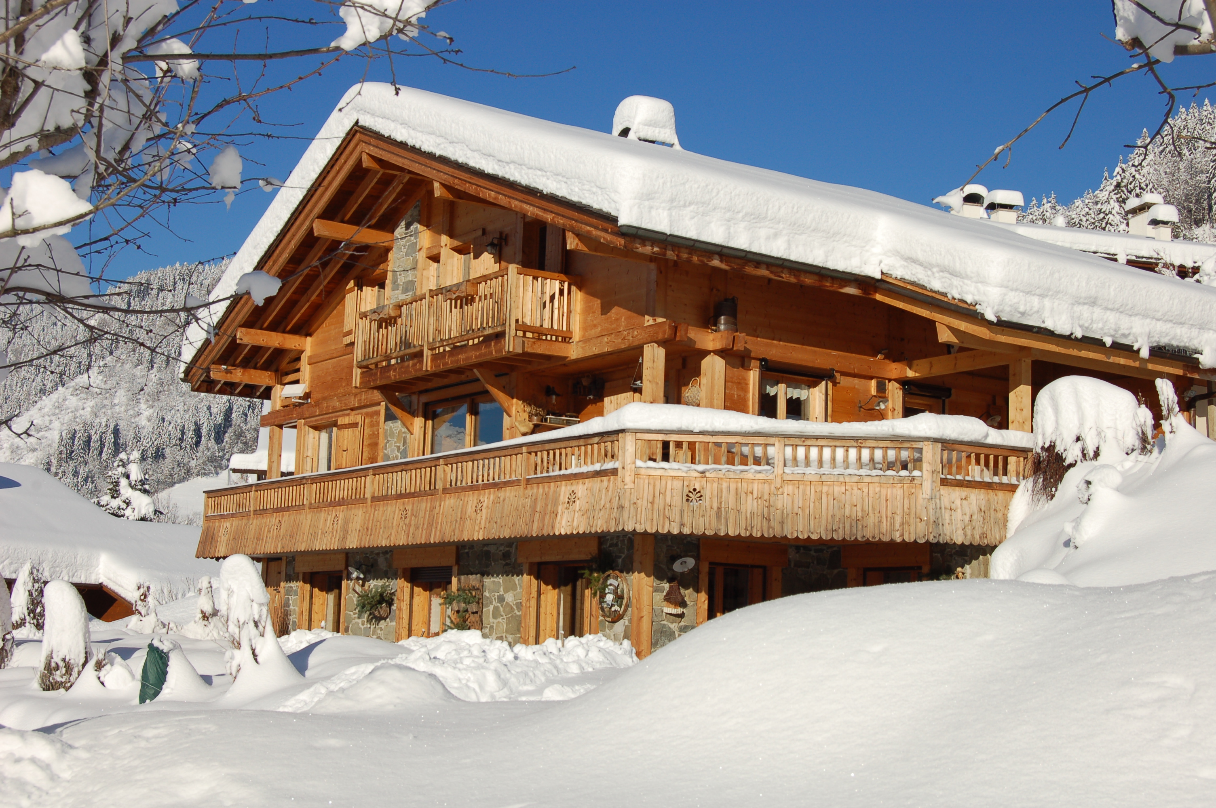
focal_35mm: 51
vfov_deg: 26.4
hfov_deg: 38.9
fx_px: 1721
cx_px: 608
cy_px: 404
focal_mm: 34
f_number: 11
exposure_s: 1/500
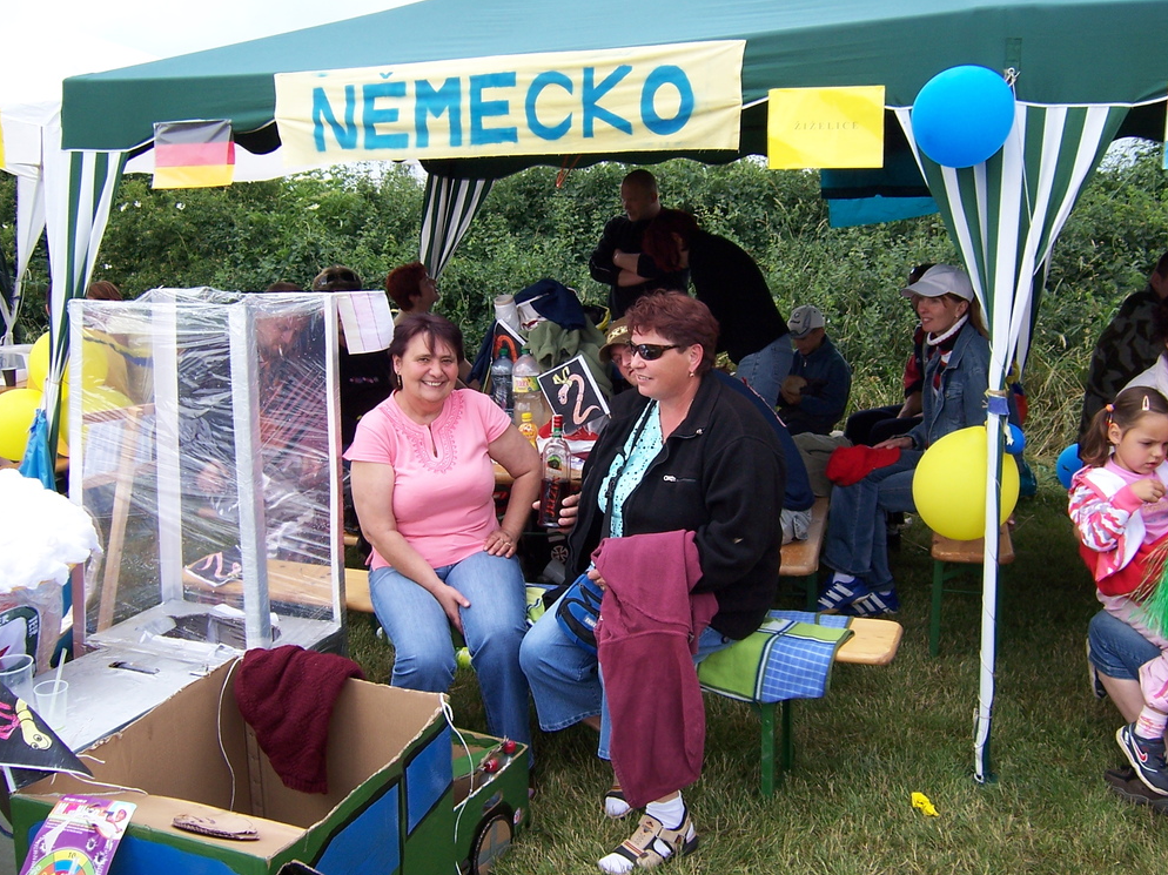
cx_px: 593
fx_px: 1147
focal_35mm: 34
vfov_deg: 41.8
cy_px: 450
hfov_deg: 54.0
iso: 80
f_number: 3.4
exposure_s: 1/350
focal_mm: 5.5
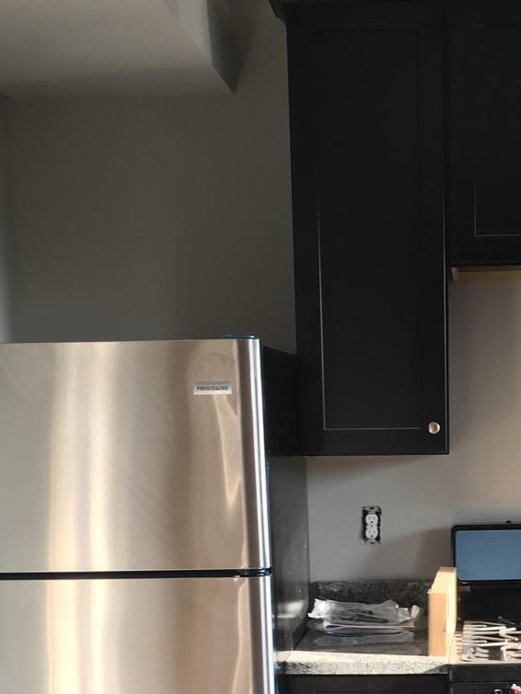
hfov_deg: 24.4
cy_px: 619
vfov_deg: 31.3
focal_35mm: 59
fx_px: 1184
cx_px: 412
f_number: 2.2
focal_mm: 4.15
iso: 32
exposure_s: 1/40
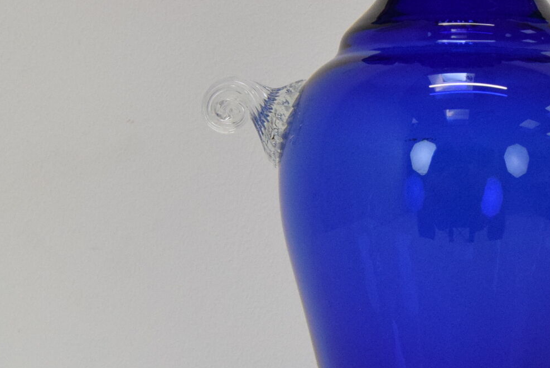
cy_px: 204
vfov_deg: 15.0
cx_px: 455
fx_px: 1391
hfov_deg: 22.0
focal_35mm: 91
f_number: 8
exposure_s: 1/250
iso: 1600
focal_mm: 20
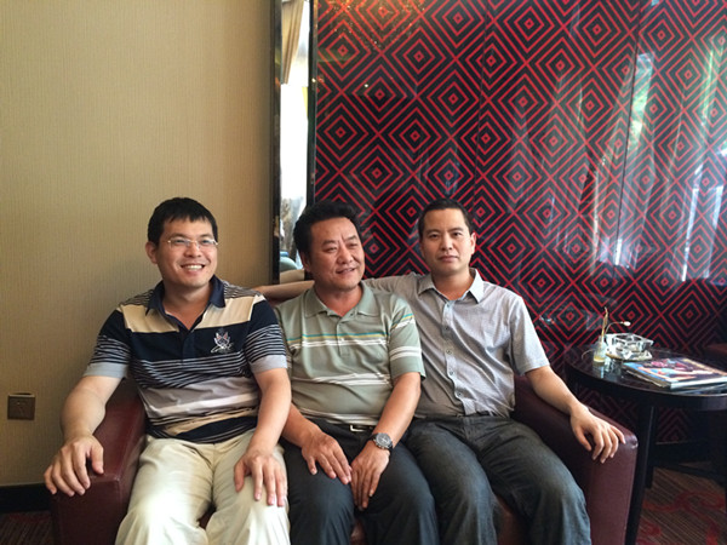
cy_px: 272
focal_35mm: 30
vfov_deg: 46.8
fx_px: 630
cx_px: 364
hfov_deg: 60.0
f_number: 2.2
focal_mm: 4.12
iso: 320
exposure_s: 1/15
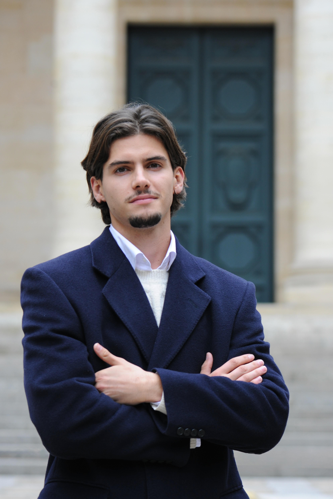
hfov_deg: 13.0
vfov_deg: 19.5
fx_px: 1457
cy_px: 250
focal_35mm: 105
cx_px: 166
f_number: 5
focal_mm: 105
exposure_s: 1/200
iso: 500
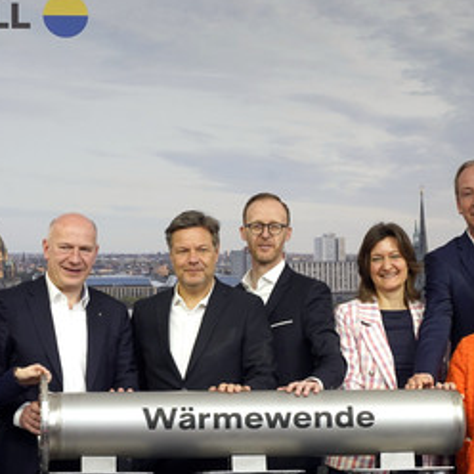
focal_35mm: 108
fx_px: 1673
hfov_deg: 16.1
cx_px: 221
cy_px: 275
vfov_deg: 16.1
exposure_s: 1/320
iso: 640
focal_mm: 70
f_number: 8
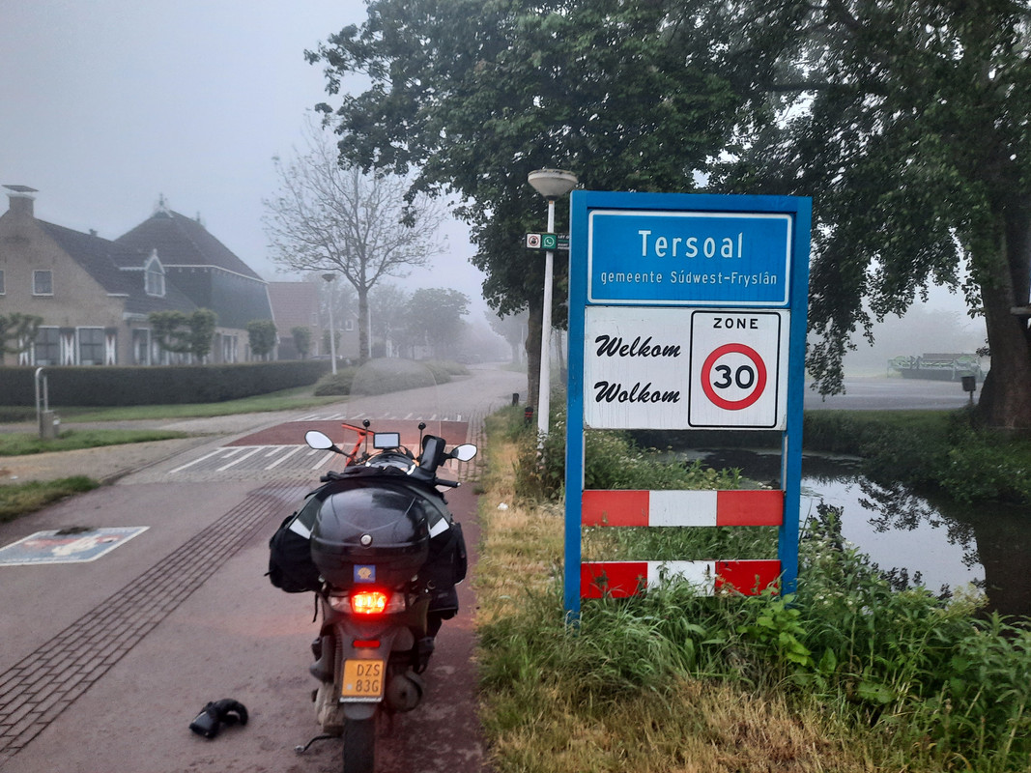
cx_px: 516
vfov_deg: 54.9
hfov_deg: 69.4
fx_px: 745
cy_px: 386
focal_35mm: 25
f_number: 2
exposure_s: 1/33
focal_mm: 4.6
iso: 320
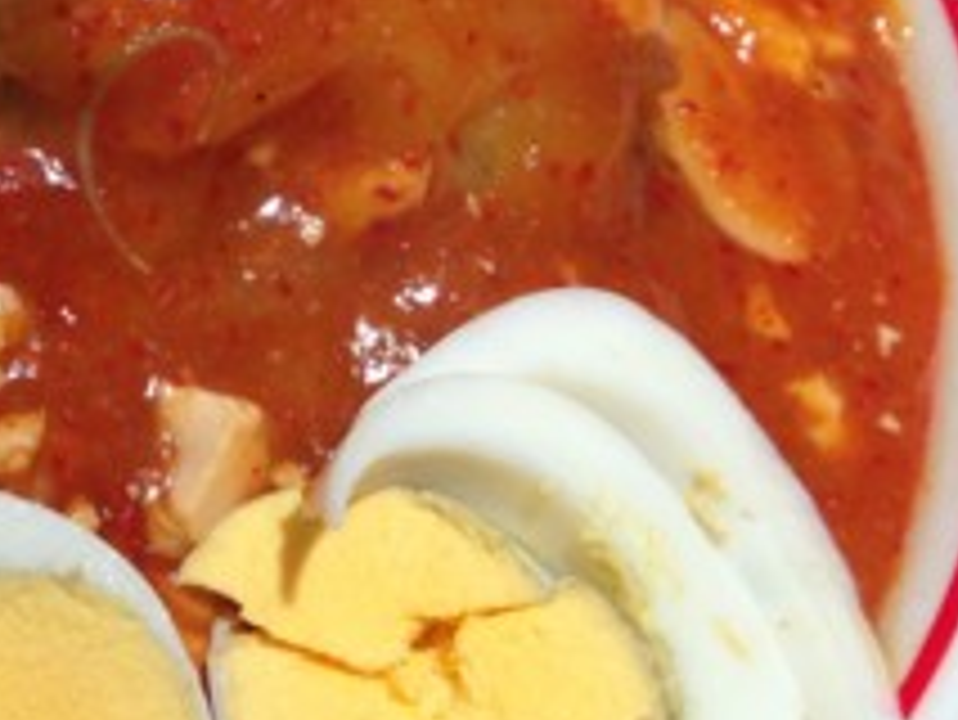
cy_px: 243
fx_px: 2741
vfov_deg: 14.9
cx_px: -252
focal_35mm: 99
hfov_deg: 18.6
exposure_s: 1/60
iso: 64
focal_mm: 4.13
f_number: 2.4
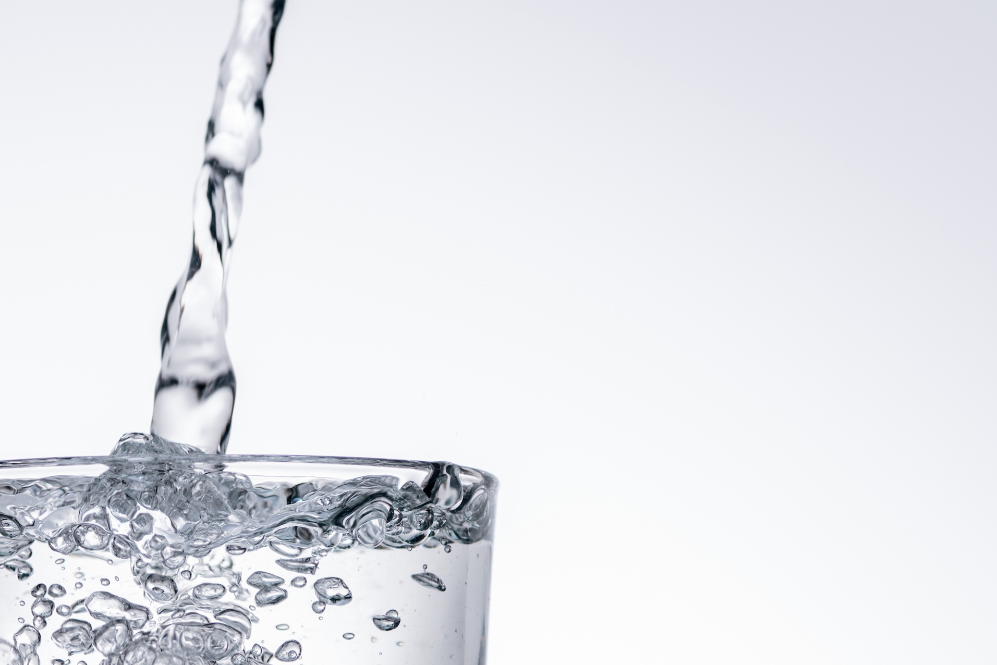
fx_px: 6814
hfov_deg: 8.3
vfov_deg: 5.6
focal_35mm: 246
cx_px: 168
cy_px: 697
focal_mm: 105
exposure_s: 1/160
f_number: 9
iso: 160
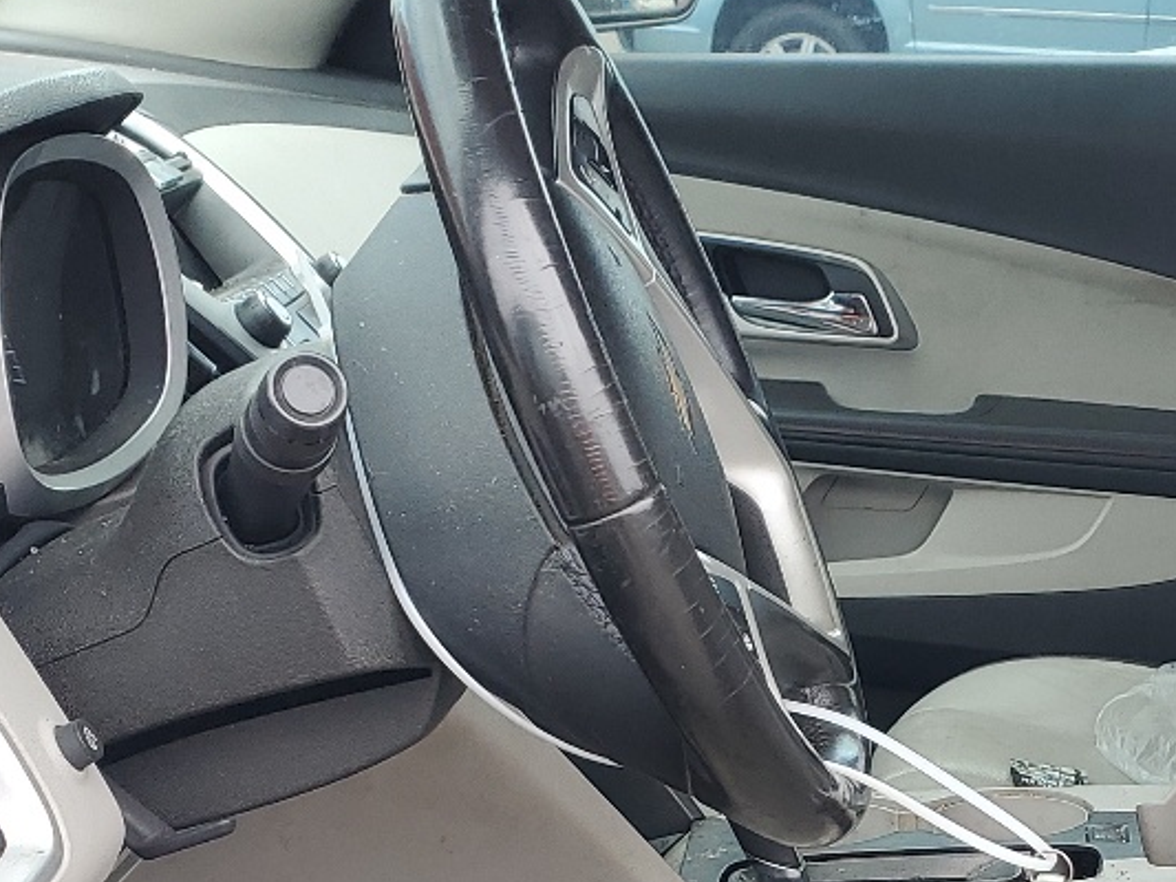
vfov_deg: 18.6
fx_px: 2650
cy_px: 800
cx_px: 911
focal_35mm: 78
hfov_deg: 24.7
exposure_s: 1/294
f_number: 1.5
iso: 50
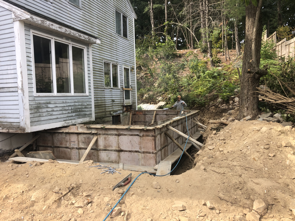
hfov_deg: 63.4
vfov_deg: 49.7
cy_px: 110
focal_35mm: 28
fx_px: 239
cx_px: 148
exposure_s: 1/457
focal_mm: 3.99
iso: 20
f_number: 1.8
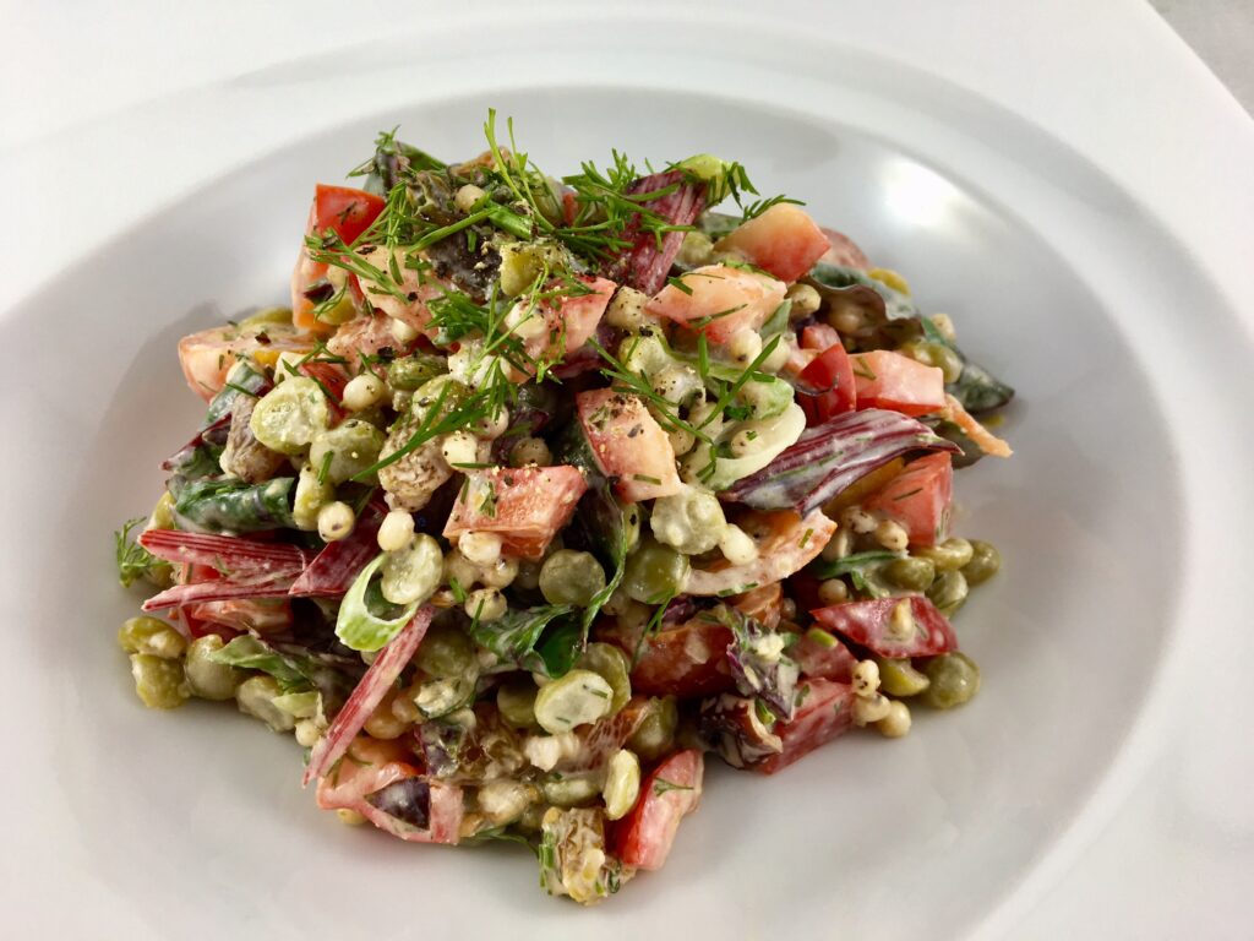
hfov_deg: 61.7
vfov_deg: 48.2
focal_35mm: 29
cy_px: 470
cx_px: 627
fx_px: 1051
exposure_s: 1/60
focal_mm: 4.15
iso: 32
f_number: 2.2
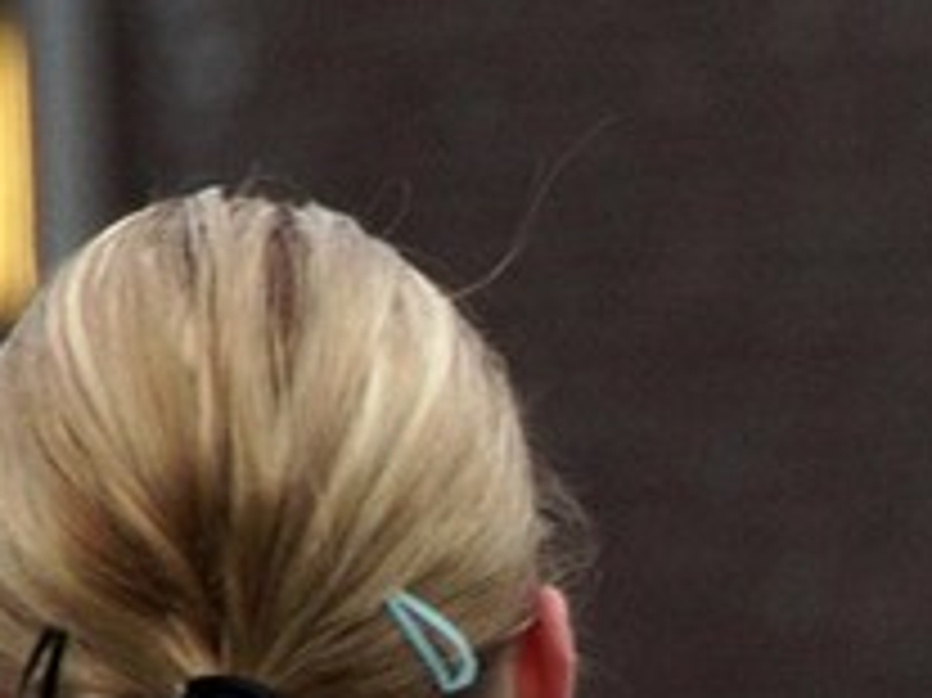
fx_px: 38452
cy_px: 739
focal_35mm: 1429
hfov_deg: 1.4
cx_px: 887
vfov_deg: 1.0
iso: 640
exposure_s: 1/250
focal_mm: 200
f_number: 8
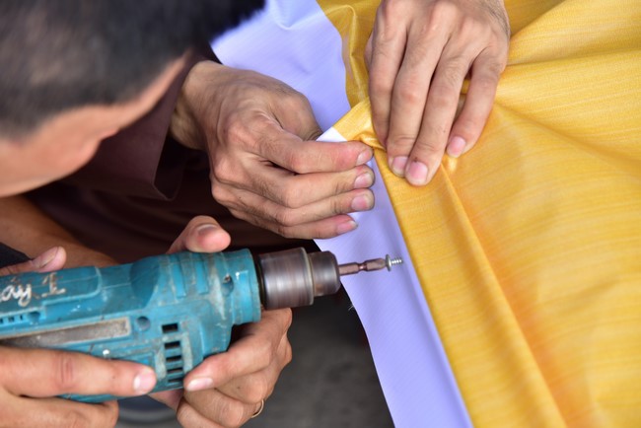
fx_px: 2138
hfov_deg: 17.1
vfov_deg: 11.4
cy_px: 214
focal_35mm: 120
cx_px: 320
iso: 125
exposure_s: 1/125
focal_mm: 120
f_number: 4.5
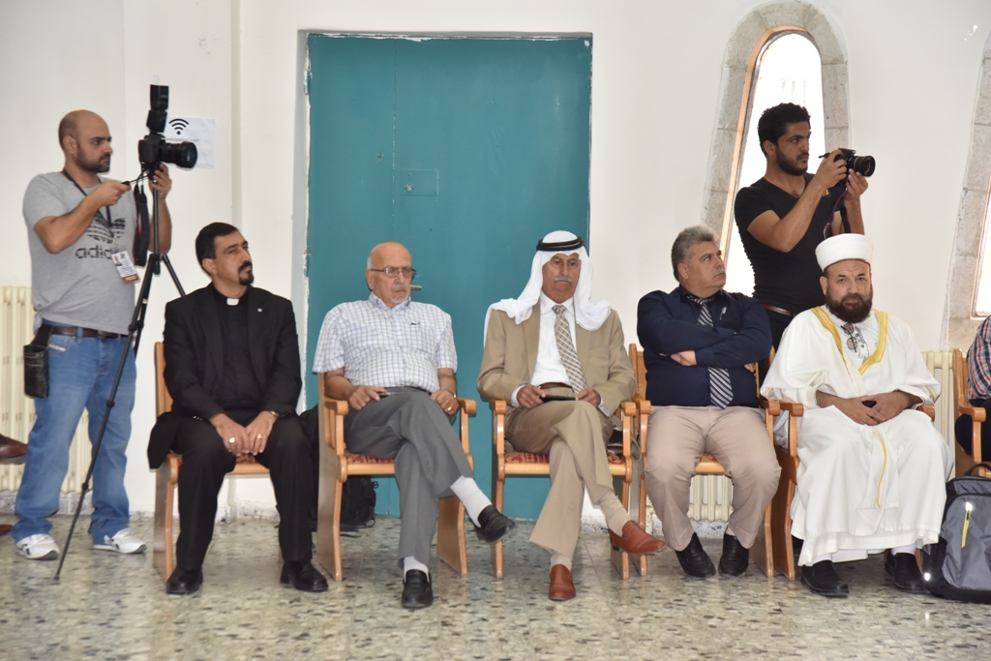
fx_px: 2533
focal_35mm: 92
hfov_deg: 22.1
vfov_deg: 14.9
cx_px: 496
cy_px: 330
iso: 1600
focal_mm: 92
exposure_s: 1/250
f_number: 6.3
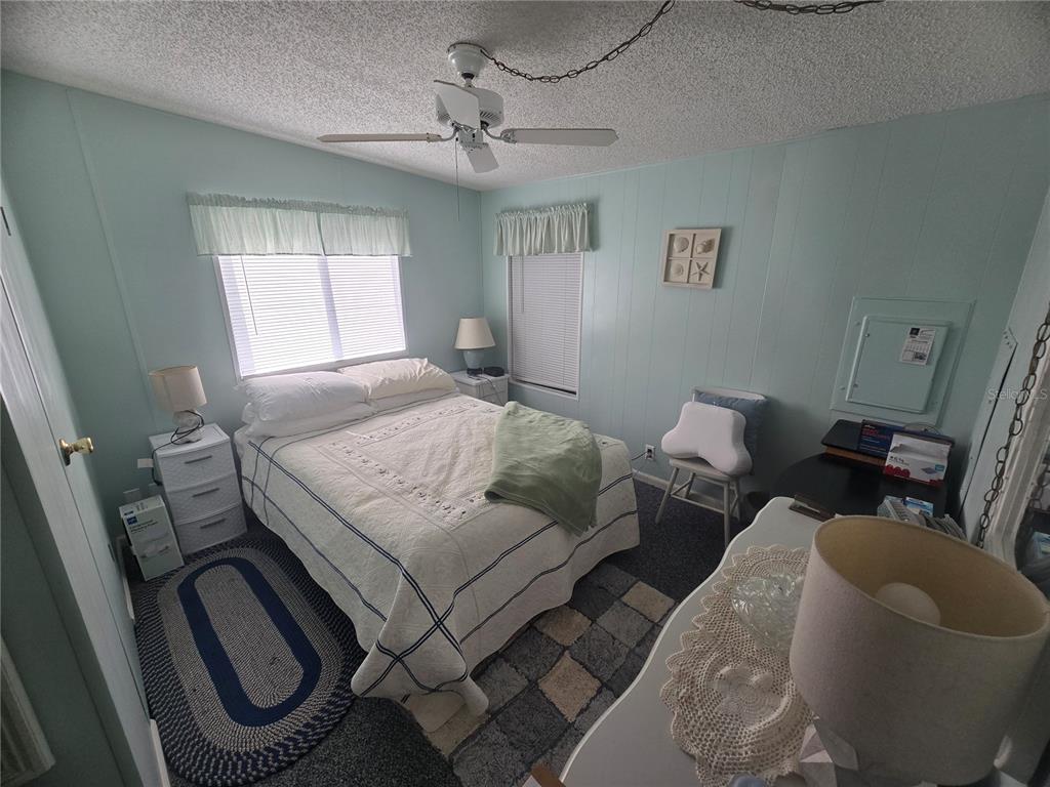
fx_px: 394
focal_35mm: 13
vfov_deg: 89.9
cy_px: 394
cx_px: 525
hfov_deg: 106.2
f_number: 2.2
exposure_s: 1/134
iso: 50
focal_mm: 2.2
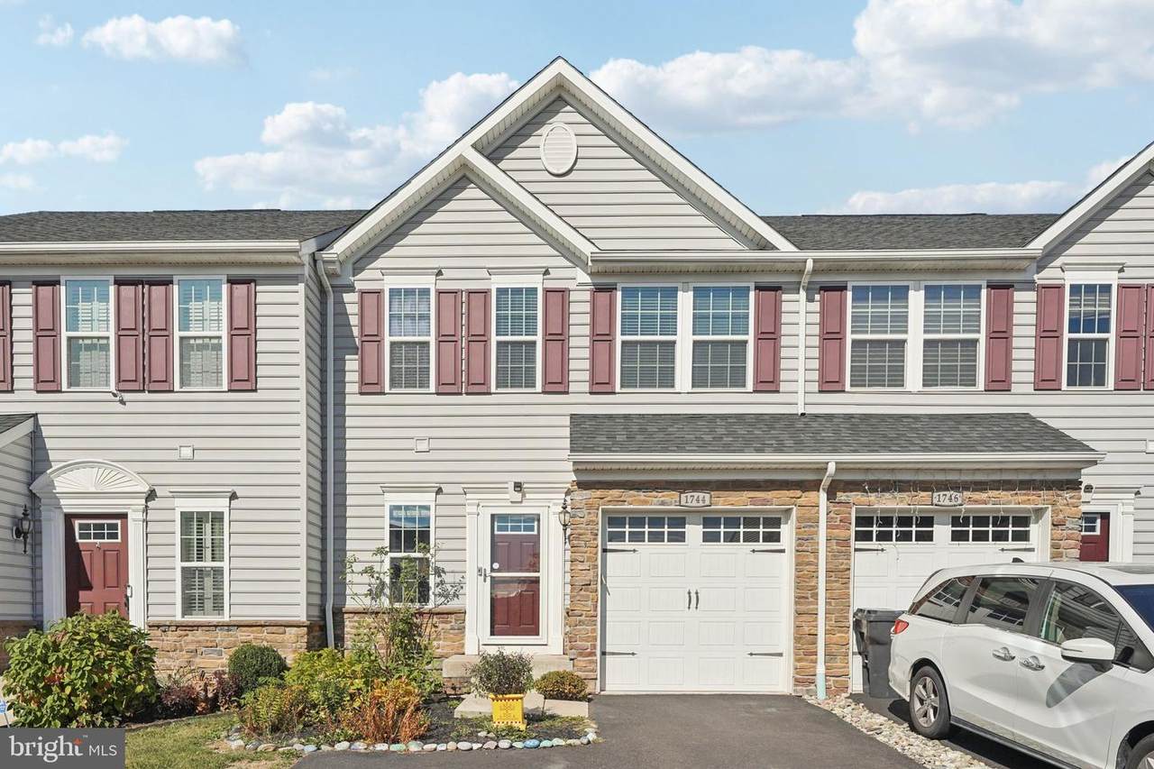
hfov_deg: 73.8
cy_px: 384
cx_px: 577
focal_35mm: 24
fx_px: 769
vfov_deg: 53.1
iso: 500
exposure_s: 1/3200
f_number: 8
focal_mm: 24
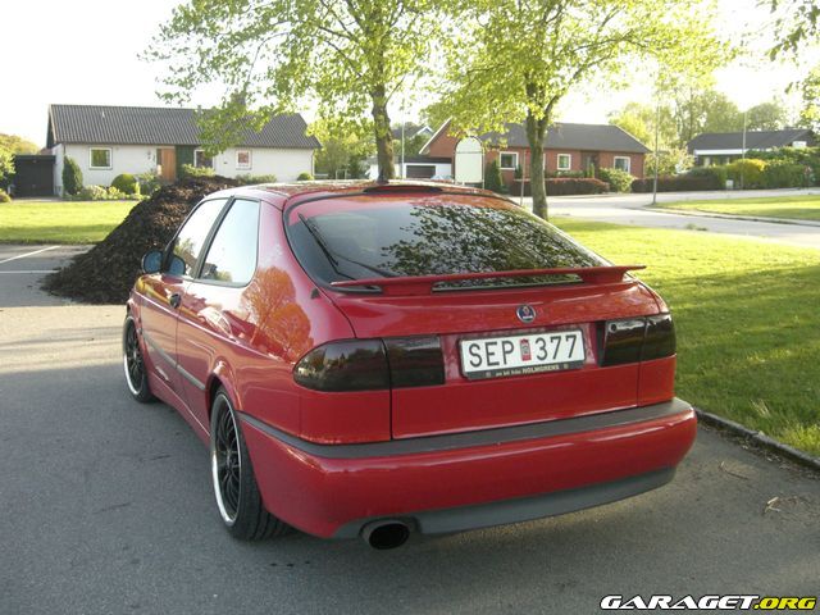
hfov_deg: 49.0
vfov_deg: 37.7
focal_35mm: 38
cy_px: 308
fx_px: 900
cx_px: 410
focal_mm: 7.9
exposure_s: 1/640
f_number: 2.8
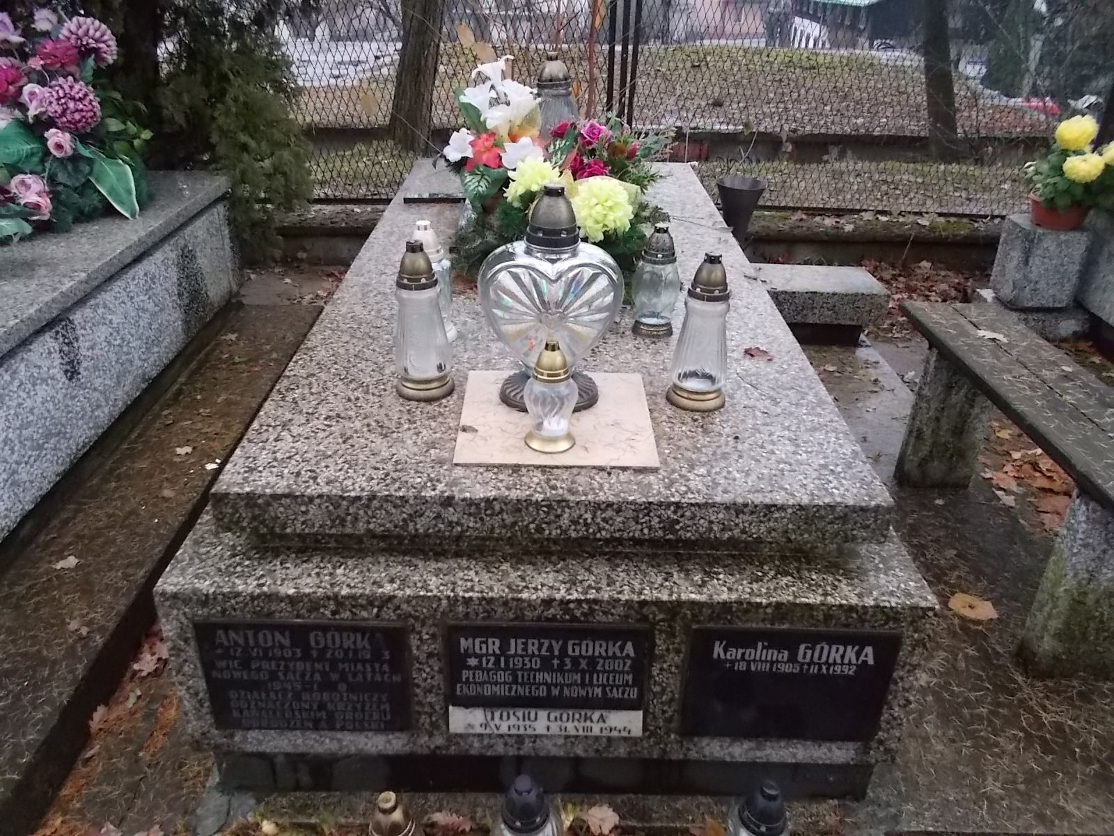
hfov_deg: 67.3
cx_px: 557
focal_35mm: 26
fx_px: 837
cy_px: 418
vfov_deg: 53.1
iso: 400
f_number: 3.2
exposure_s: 1/250
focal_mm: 4.6
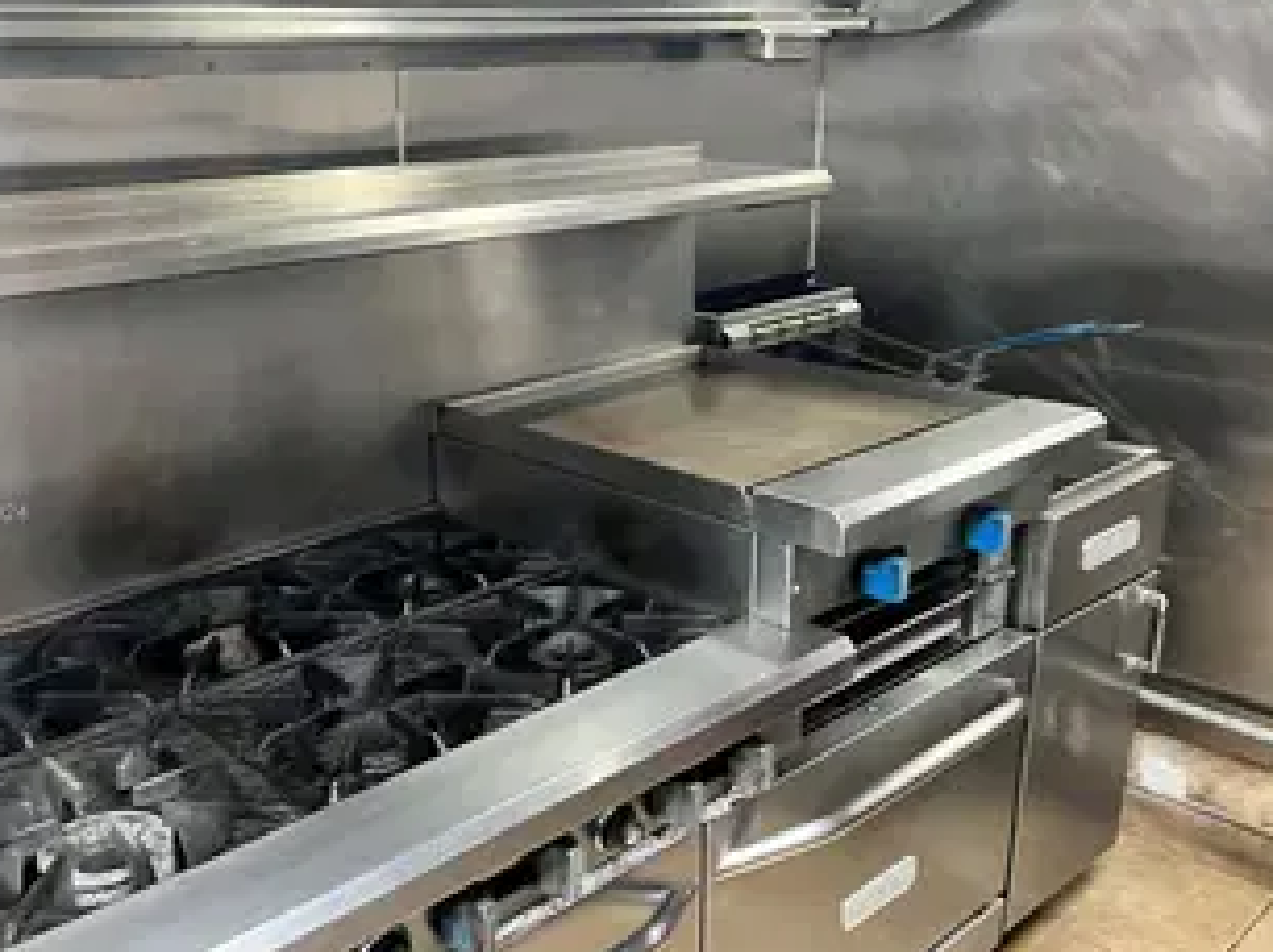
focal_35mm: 34
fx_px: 1249
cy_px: 515
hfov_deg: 53.7
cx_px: 528
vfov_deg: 41.7
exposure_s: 1/40
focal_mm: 5.7
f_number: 1.5
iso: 500
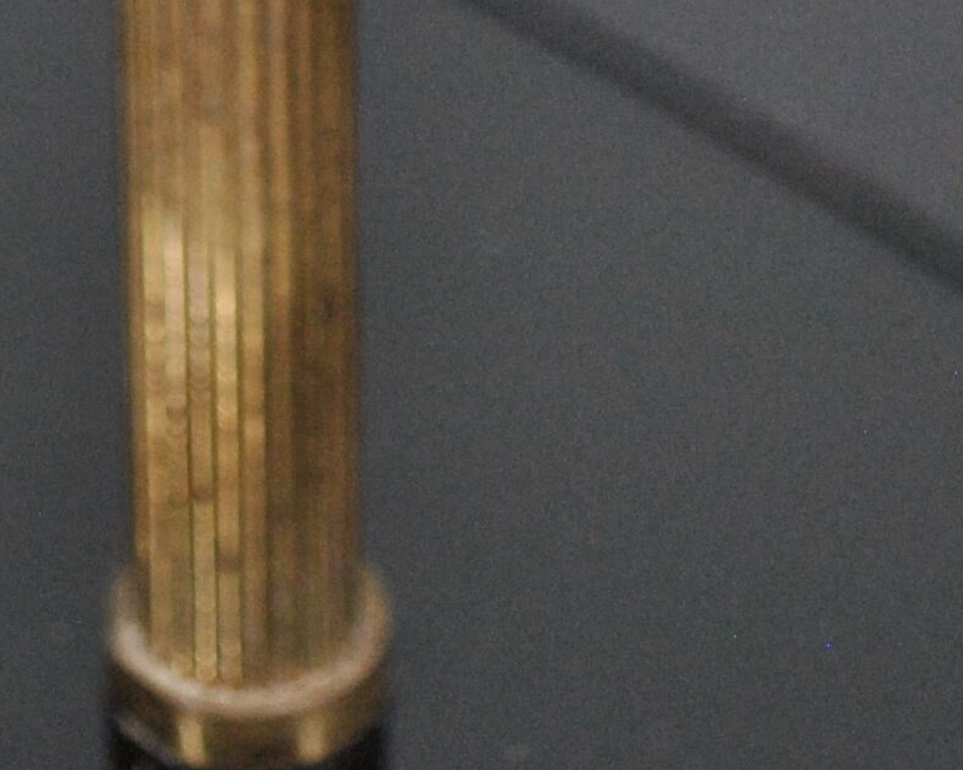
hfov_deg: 5.3
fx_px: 10316
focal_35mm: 362
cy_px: -1485
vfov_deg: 4.1
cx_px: 205
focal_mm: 52
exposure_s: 1/30
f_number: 5.6
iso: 560
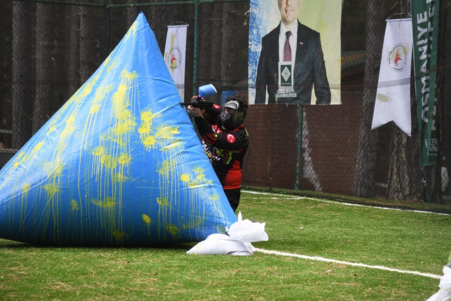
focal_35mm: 137
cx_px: 233
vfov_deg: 10.0
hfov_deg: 15.0
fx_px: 1716
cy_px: 141
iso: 1000
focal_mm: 120
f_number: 5.6
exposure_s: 1/500
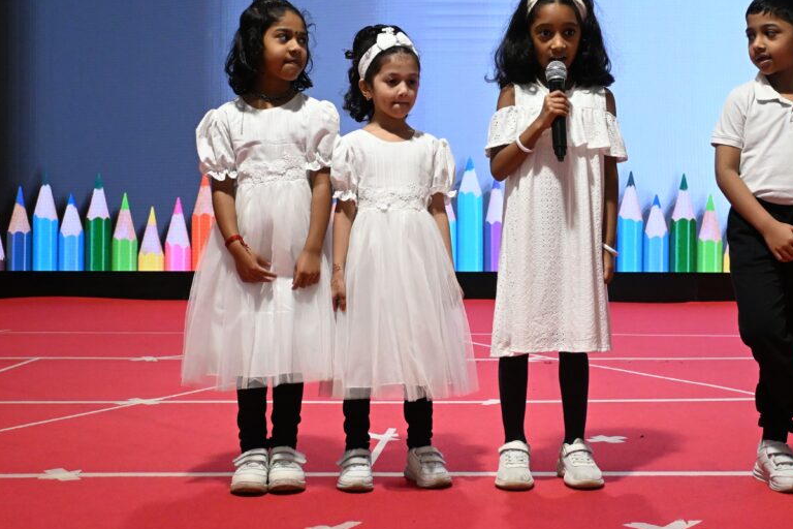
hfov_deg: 33.1
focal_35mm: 60
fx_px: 1322
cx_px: 525
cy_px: 202
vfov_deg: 22.6
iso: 4500
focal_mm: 30
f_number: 4.8
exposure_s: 1/320
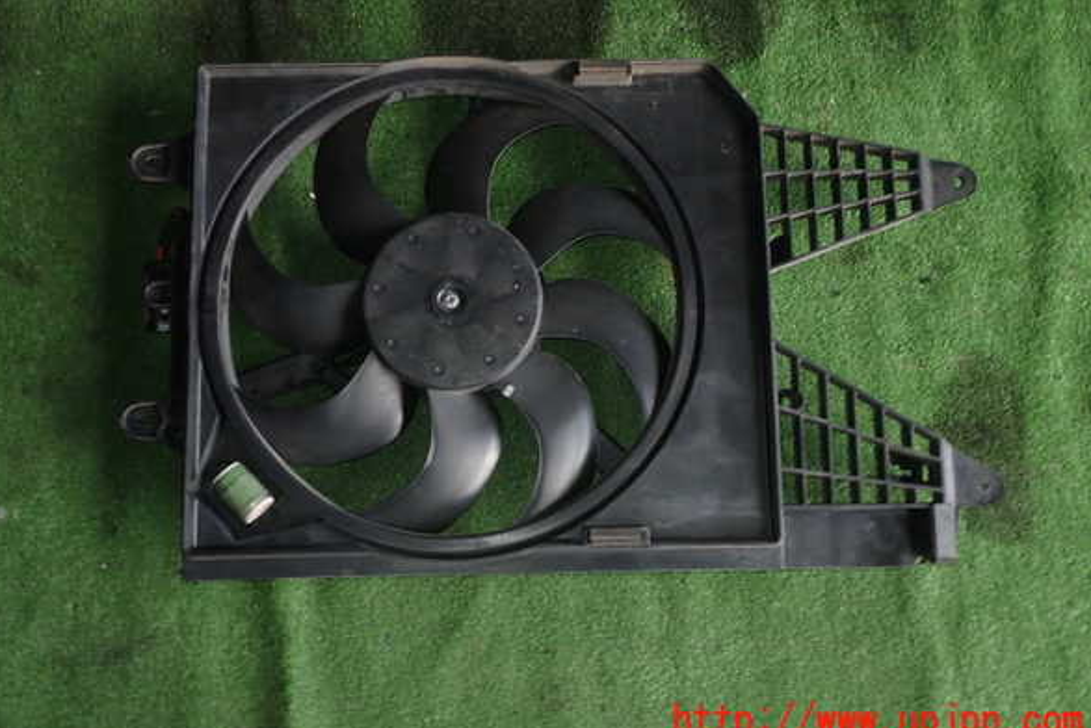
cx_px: 535
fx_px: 1031
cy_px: 327
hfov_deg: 55.8
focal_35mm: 34
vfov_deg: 38.9
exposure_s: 1/30
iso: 100
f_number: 7.1
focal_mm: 5.79
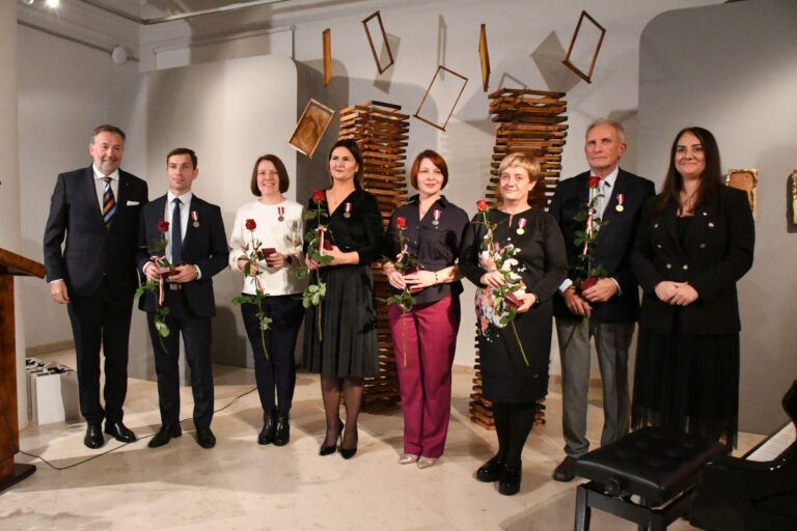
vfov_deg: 47.9
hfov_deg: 67.4
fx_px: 598
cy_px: 266
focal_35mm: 27
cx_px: 398
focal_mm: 18
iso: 16000
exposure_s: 1/160
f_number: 5.6
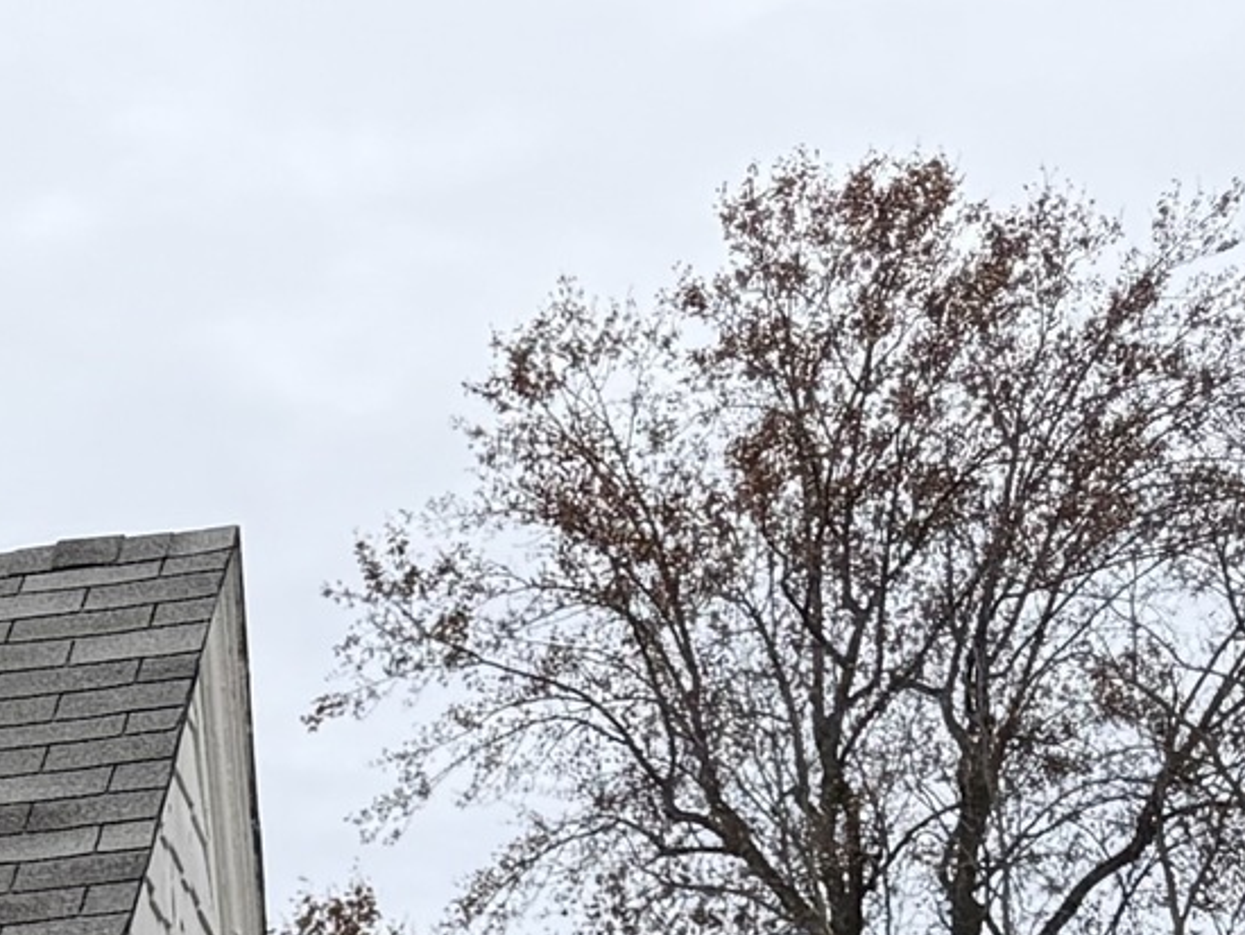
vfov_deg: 9.5
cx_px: -1148
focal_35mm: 134
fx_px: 4822
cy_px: 2445
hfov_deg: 13.0
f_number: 1.78
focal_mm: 6.76
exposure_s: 1/1464
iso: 80
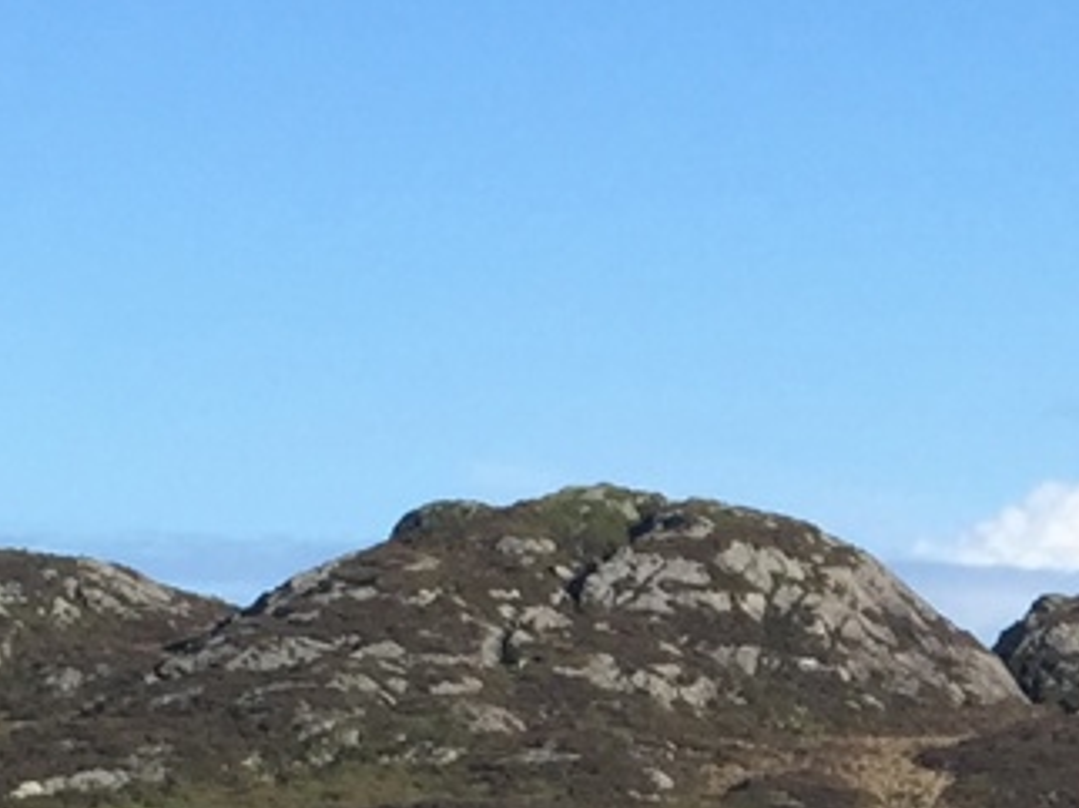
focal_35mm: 173
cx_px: 1793
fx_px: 5388
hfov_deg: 10.9
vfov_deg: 8.3
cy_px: 1458
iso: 32
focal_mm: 4.15
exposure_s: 1/1236
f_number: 2.2
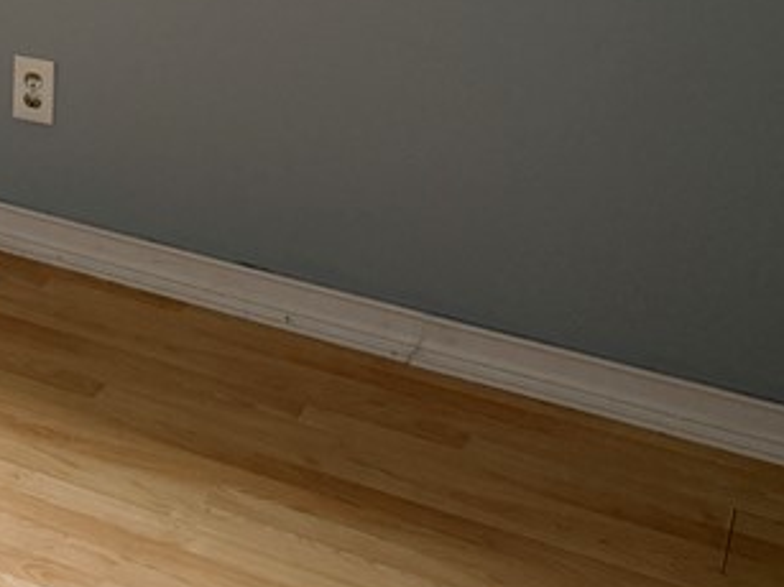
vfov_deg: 17.5
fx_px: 1811
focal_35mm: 80
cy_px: -120
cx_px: -314
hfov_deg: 21.4
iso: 400
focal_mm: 6.76
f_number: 1.78
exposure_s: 1/120
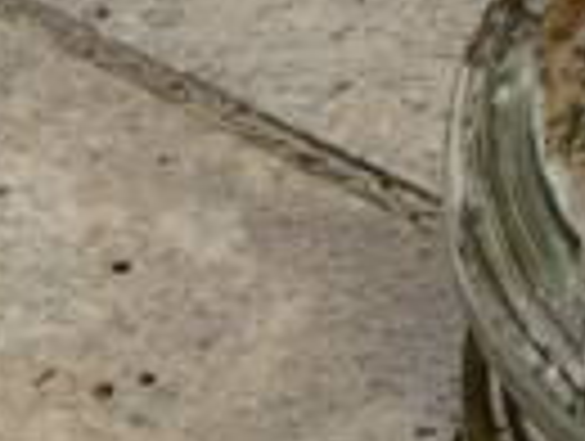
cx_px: 826
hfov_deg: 5.7
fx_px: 5841
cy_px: -644
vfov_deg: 4.2
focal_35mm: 345
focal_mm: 24
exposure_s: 1/30
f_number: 5.6
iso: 100
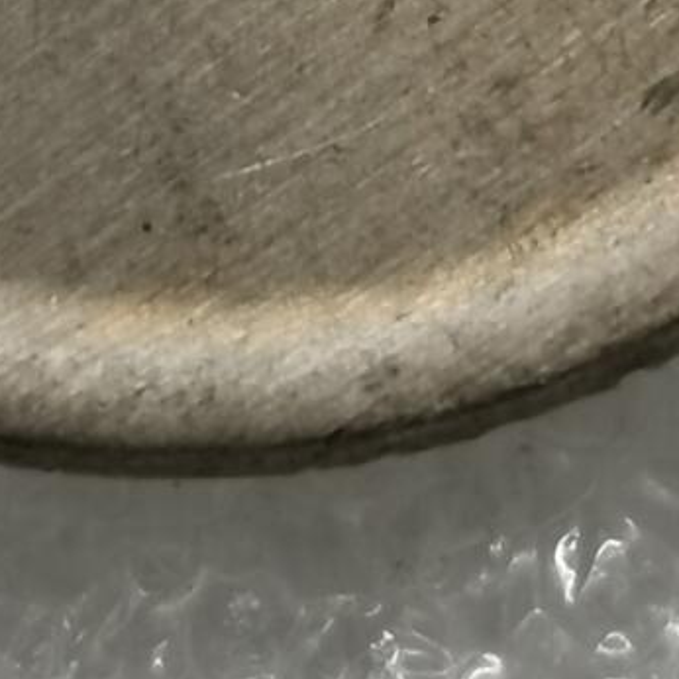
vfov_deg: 5.1
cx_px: 214
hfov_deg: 5.2
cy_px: -628
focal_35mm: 336
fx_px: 7457
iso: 50
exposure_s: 1/127
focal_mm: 5.56
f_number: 1.6
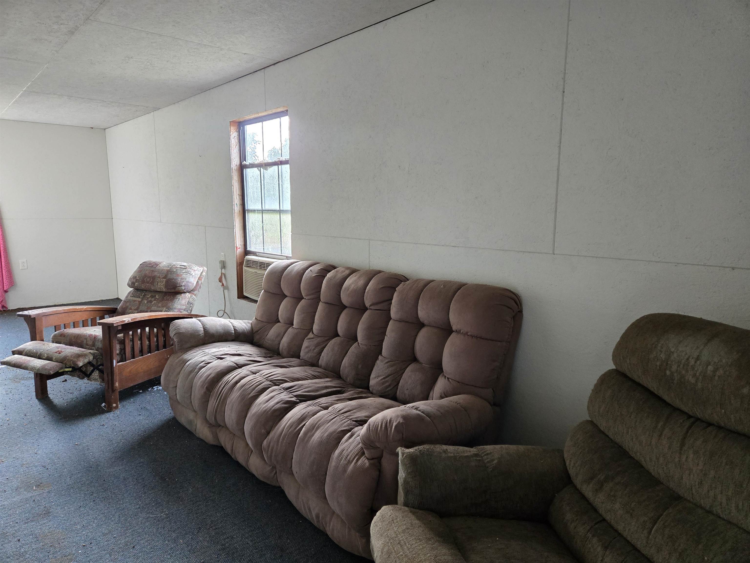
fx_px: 498
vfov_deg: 58.9
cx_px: 375
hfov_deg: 73.9
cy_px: 282
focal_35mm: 23
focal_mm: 5.4
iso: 500
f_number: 1.8
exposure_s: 1/120
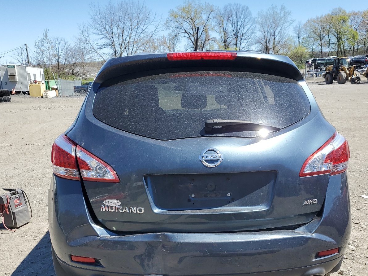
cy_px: 185
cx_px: 197
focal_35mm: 35
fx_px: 372
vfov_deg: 40.2
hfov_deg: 52.6
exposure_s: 1/2000
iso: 50
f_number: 1.5
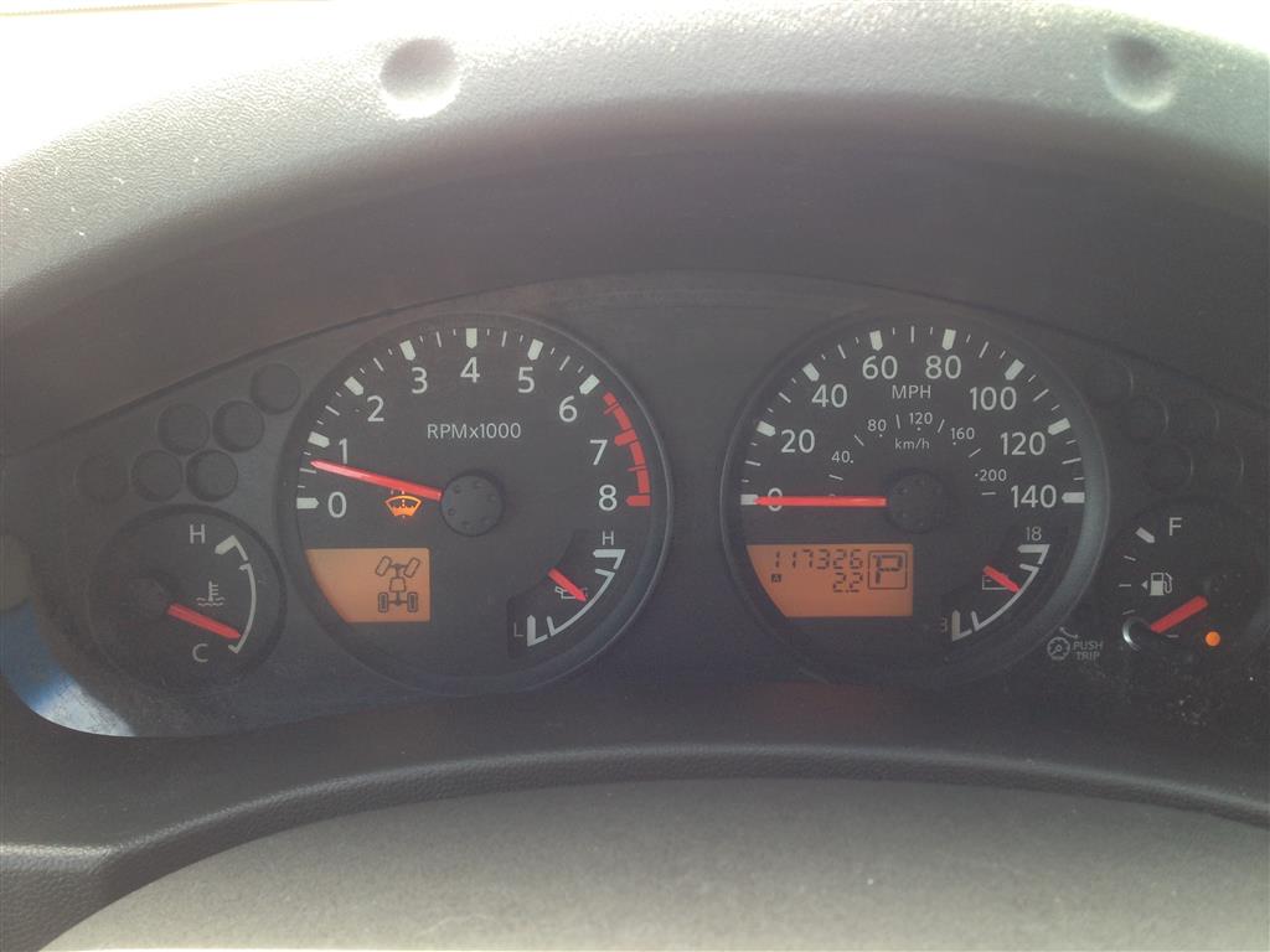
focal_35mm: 33
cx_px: 635
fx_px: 1211
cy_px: 476
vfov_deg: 42.9
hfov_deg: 55.4
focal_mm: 4.13
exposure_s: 1/60
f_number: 2.4
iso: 50
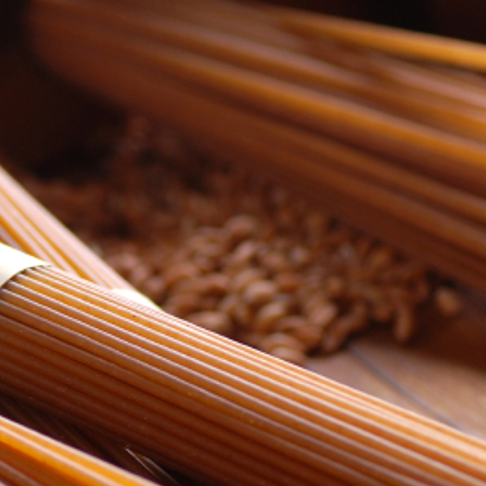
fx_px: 5893
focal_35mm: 371
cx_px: -86
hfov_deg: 4.7
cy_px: 429
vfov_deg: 4.7
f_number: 5
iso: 100
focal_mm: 90
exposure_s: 1/100
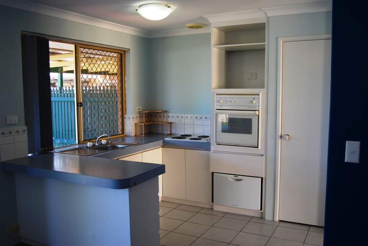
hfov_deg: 57.2
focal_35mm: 33
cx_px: 184
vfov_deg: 40.1
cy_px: 123
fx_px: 338
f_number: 3.8
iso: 200
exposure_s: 1/50
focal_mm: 22
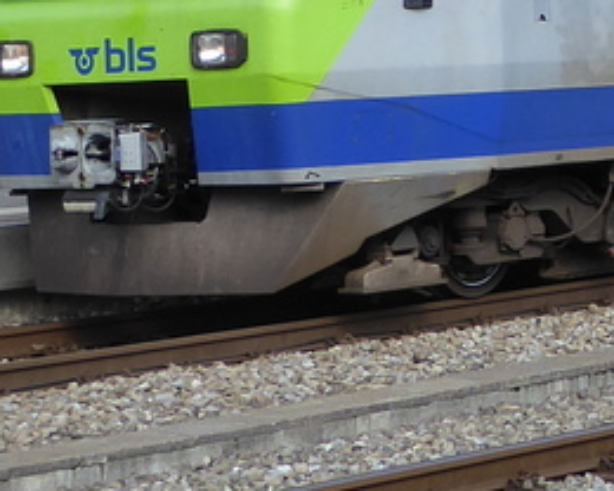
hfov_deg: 10.6
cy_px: -109
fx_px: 3198
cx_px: 867
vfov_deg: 8.7
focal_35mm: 176
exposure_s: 1/400
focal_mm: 6.7
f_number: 3.7
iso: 125
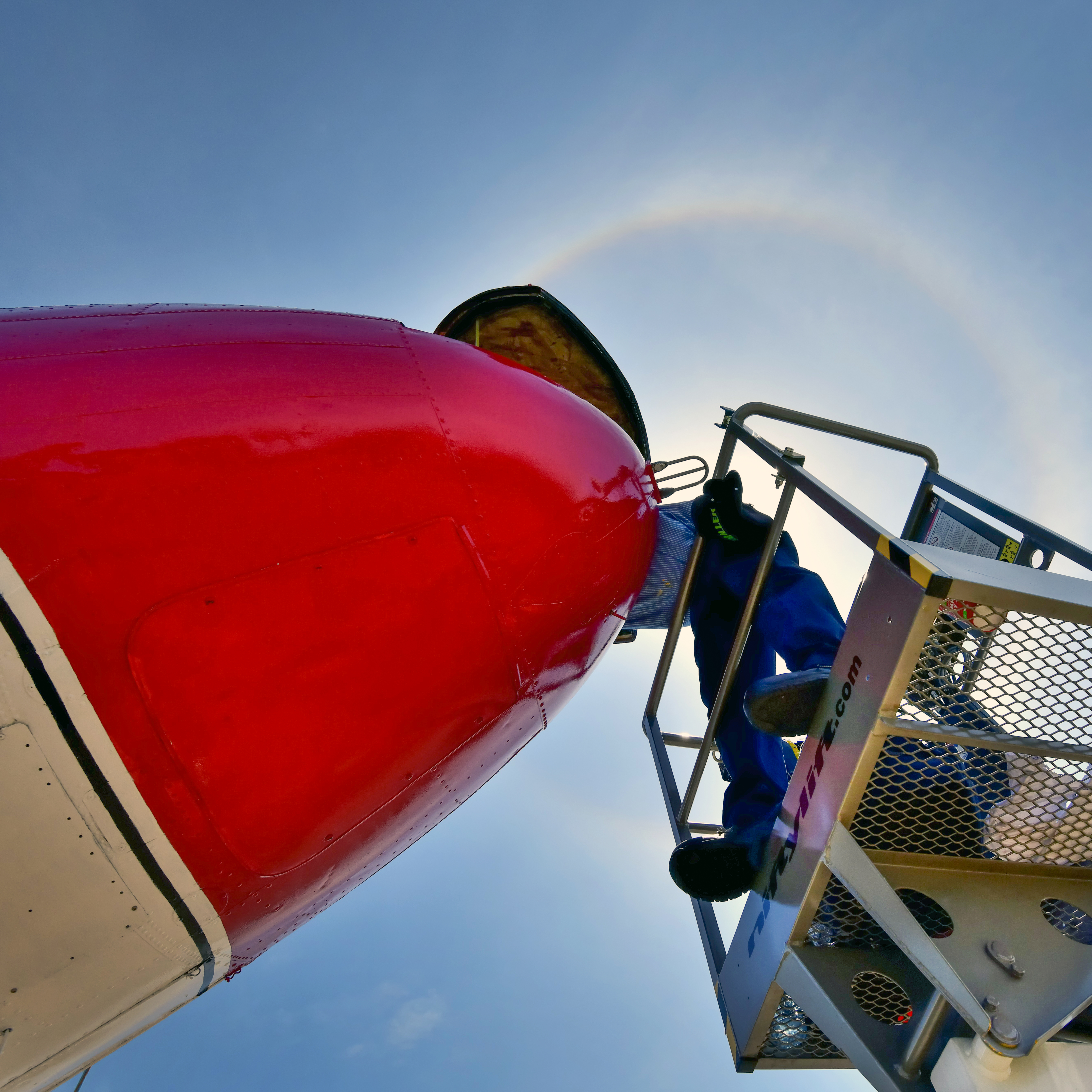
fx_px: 749
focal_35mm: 21
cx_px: 685
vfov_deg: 72.1
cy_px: 556
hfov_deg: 70.9
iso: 400
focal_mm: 16
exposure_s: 1/5000
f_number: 5.6
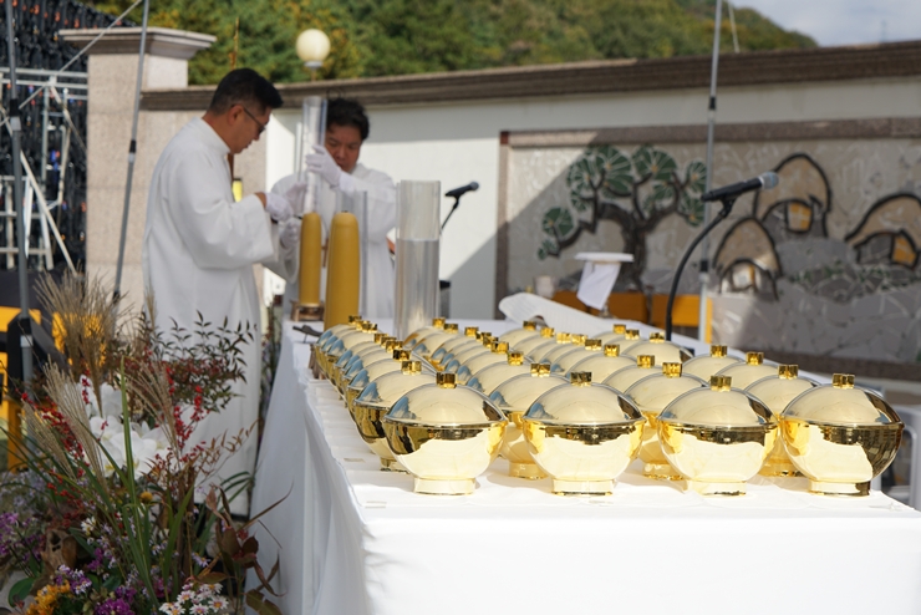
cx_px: 460
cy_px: 308
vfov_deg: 19.5
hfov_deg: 28.8
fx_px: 1791
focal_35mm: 70
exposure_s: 1/500
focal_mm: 70
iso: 100
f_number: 6.3
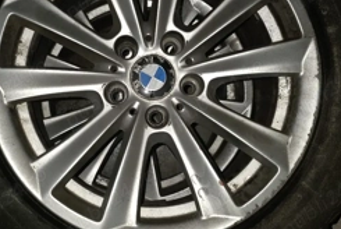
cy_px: 110
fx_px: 370
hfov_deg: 49.2
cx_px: 138
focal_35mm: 39
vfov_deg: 34.3
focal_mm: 6.3
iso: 100
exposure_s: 1/48.5
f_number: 1.7
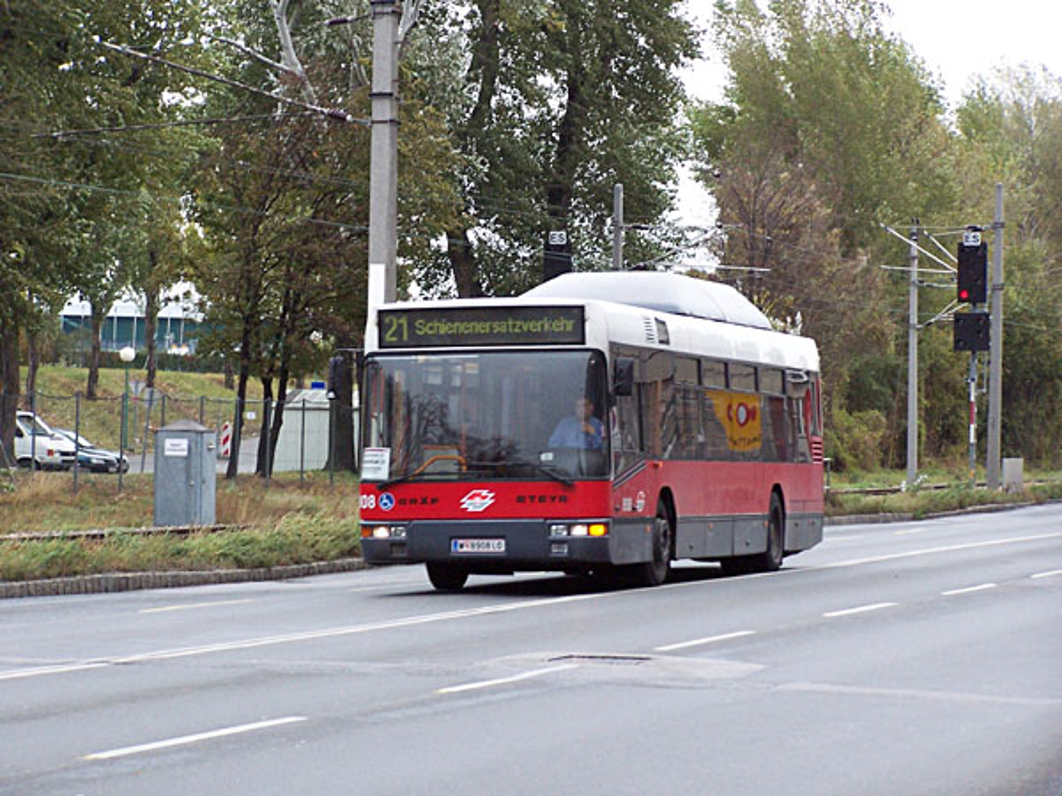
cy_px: 398
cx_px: 531
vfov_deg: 10.7
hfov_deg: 14.2
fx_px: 4264
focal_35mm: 139
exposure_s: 1/250
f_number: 3.2
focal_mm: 23.1
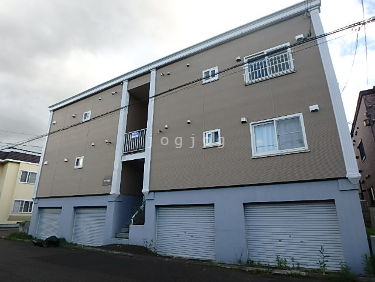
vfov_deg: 63.4
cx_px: 188
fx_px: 227
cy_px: 141
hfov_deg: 79.0
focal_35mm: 21
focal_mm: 3.7
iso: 125
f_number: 3.5
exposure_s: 1/200
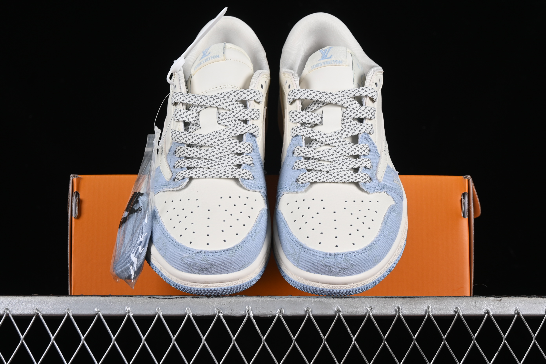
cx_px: 273
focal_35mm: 75
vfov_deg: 18.2
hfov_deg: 27.0
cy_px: 182
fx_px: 1137
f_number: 8
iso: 160
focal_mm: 50
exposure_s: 1/80
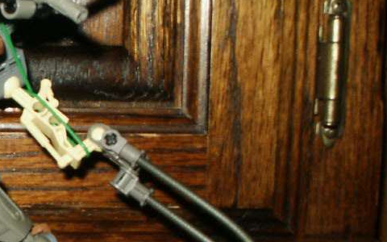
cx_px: -55
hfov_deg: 19.9
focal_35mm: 99
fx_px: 1044
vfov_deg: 13.1
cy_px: 203
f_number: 6.7
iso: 200
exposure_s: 1/45
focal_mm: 7.18
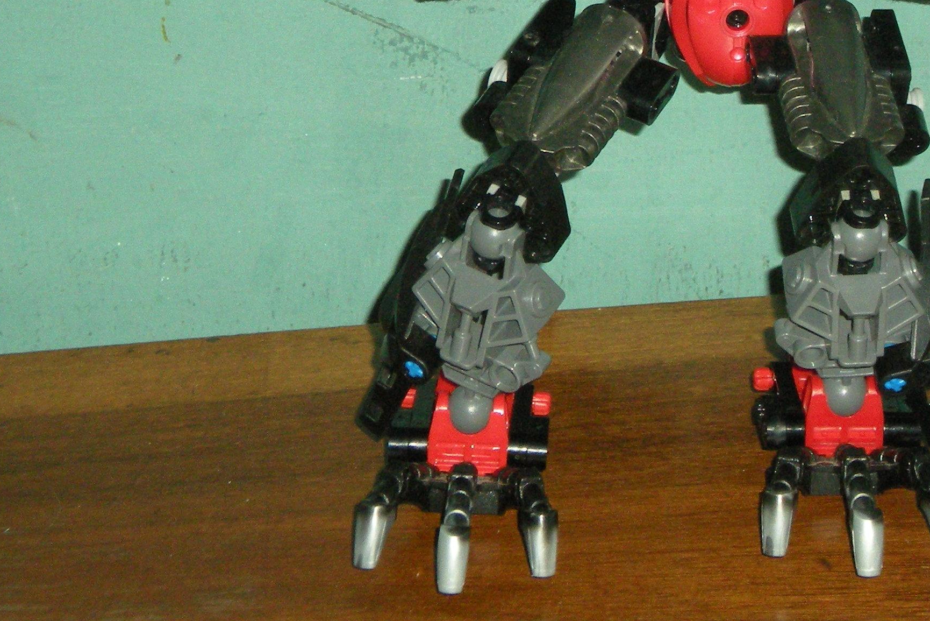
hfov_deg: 10.0
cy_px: -5
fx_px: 5322
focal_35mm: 206
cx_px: 683
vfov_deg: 6.6
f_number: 5.7
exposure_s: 1/125
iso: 275
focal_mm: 17.3
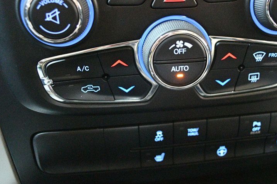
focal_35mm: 47
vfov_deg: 28.6
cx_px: 179
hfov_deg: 41.5
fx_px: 362
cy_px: 82
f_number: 3.8
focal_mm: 22
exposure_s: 1/25
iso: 12800
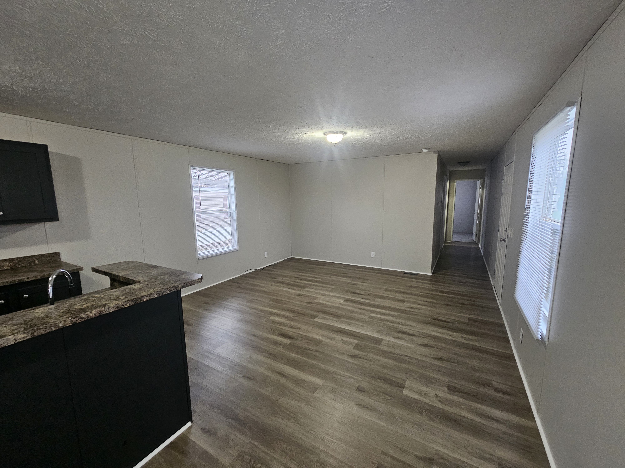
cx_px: 312
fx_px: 235
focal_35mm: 13
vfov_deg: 89.9
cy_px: 234
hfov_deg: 106.2
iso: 320
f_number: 2.2
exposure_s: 1/40
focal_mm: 2.2
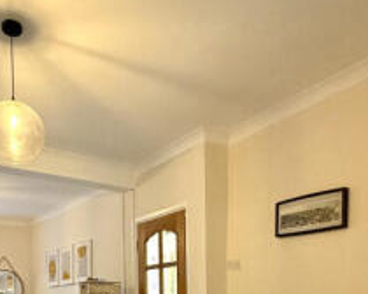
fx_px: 414
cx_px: 134
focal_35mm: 38
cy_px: 307
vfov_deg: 34.8
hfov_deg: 47.4
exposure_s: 1/50
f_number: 2.2
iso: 250
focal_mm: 2.22
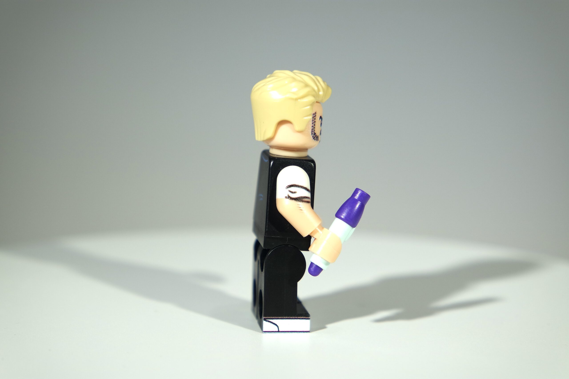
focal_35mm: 77
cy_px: 190
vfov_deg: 17.7
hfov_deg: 26.3
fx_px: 1217
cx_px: 284
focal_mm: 50
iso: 200
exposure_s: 1/160
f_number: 5.6
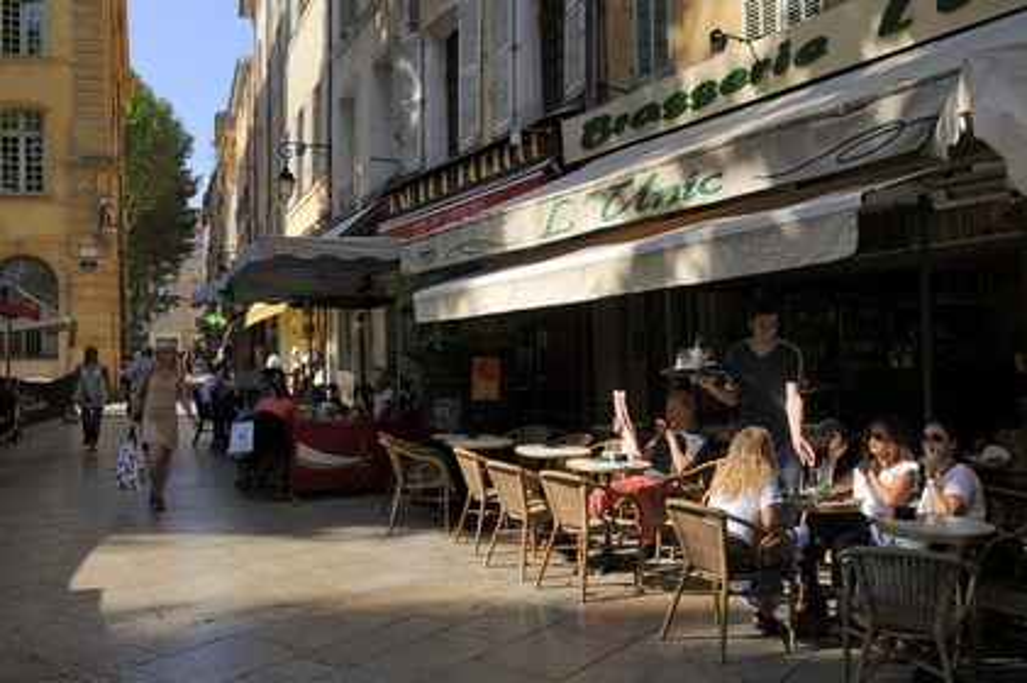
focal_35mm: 31
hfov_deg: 60.3
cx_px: 514
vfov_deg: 42.3
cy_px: 342
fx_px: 884
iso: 200
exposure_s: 1/160
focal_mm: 31
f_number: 9
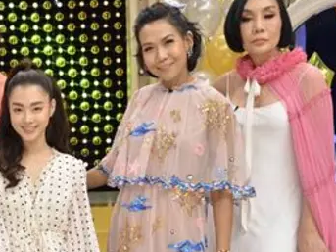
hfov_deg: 22.8
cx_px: 81
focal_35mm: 85
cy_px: 164
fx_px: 825
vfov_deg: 17.3
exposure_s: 1/250
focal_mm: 26
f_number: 5
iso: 1250
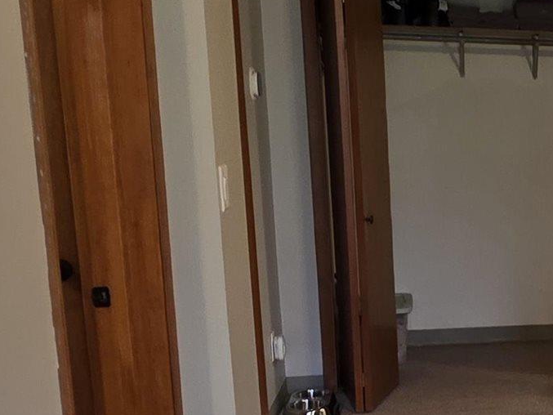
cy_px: 282
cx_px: 755
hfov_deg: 26.6
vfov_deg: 24.7
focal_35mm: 59
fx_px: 943
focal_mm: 2.2
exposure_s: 1/60
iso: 200
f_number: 1.9
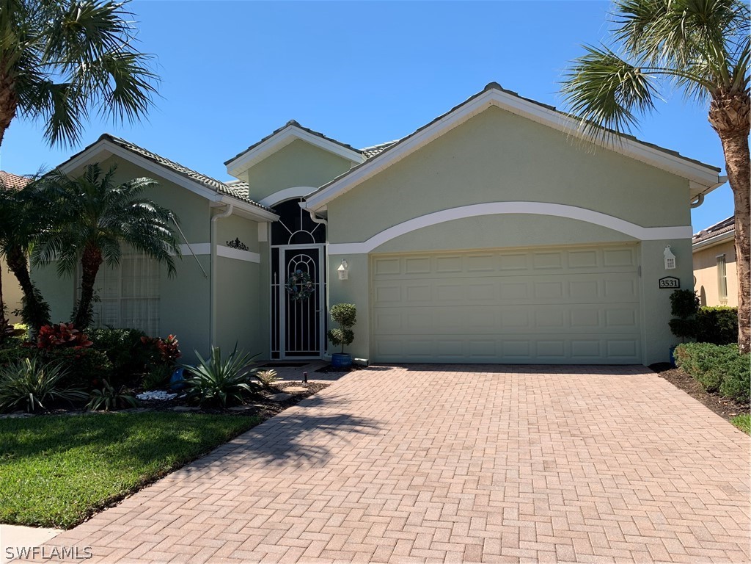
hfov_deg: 67.3
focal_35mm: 26
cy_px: 282
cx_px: 376
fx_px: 564
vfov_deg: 53.1
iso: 25
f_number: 1.8
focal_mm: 4.25
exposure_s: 1/1916
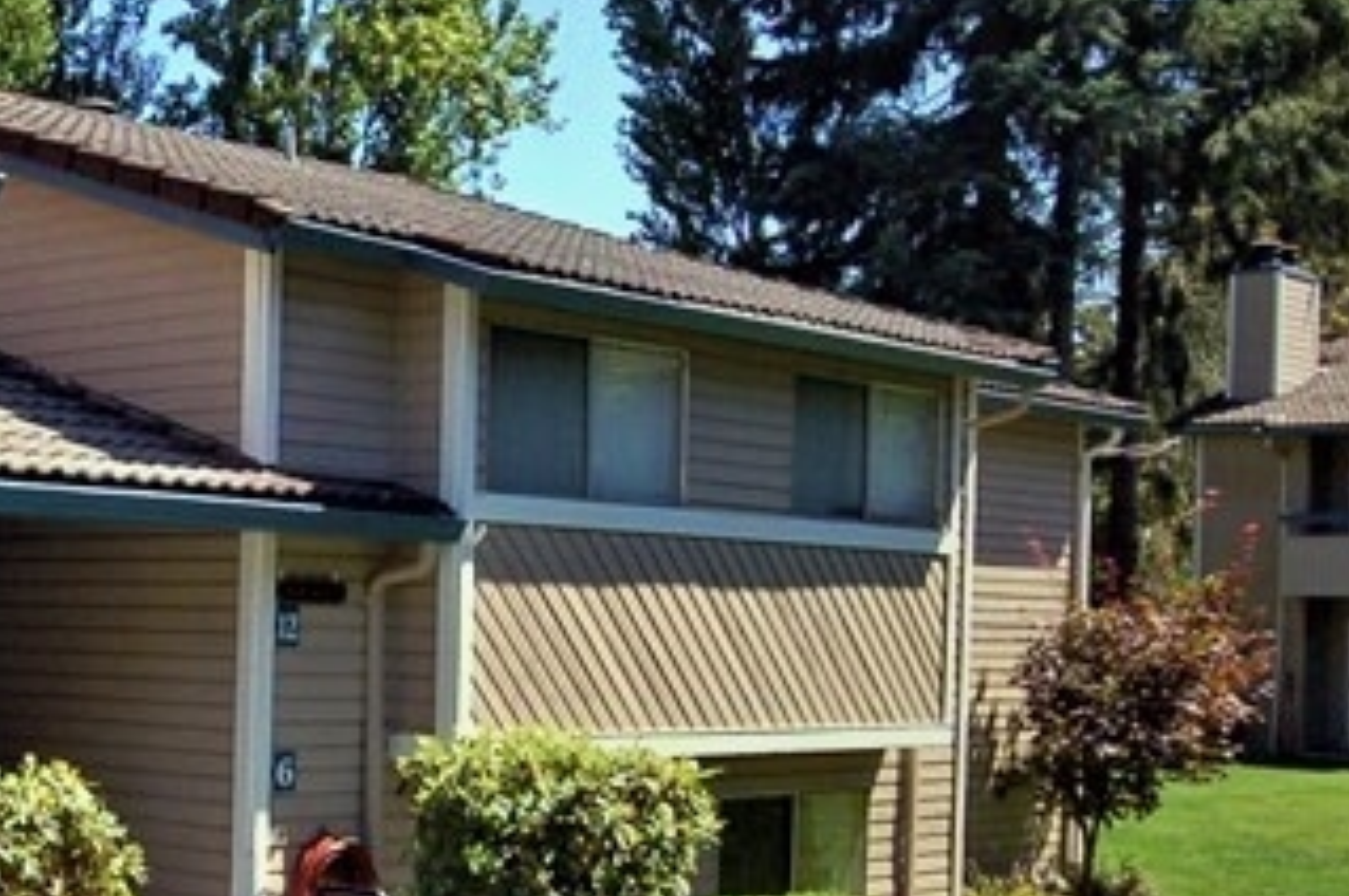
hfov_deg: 31.4
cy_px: 336
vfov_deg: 26.3
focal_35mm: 51
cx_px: -340
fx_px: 1909
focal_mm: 12
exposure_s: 1/250
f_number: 8
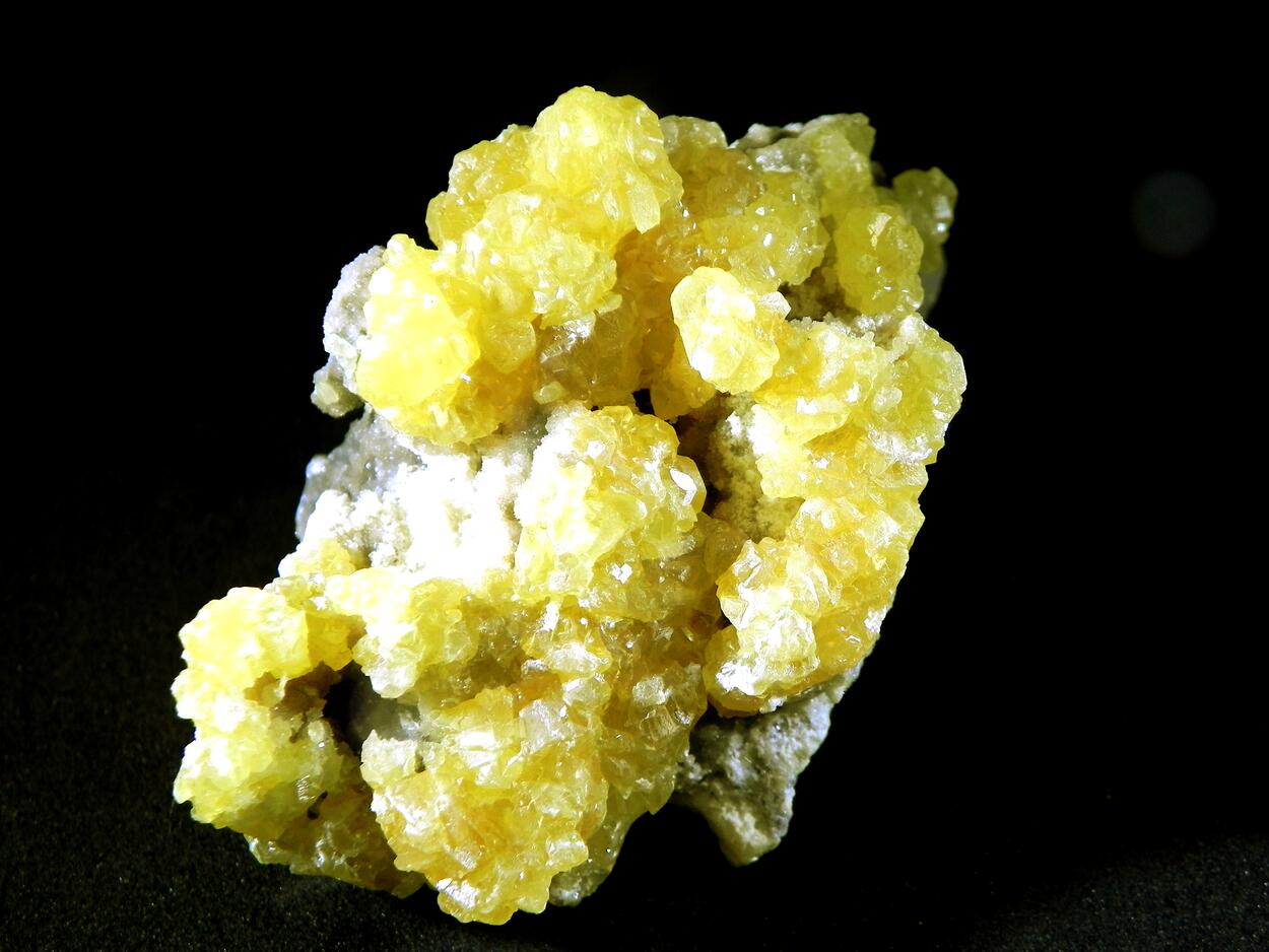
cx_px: 634
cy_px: 476
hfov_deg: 41.2
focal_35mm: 46
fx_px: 1687
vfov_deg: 31.5
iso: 160
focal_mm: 8.2
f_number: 3.2
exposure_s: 1/72.1
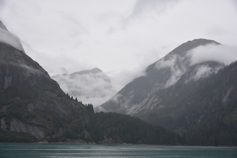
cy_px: 79
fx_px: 316
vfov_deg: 28.1
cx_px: 118
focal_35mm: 48
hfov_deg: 41.1
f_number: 6.3
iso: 100
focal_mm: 48
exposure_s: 1/125
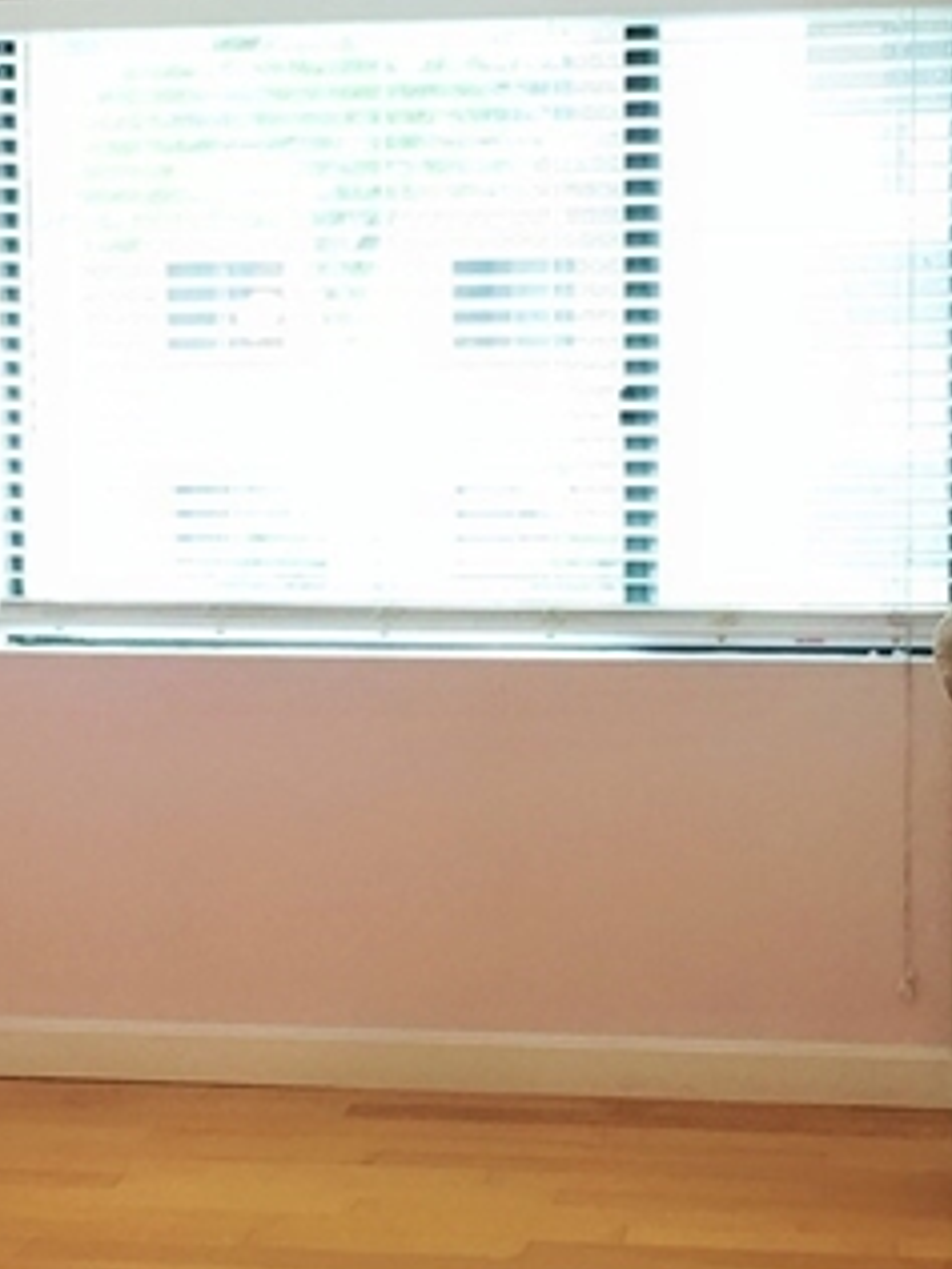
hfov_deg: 15.6
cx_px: 225
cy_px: 647
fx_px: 3447
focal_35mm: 94
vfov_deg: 20.9
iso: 25
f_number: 2.2
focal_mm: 4.15
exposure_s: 1/15
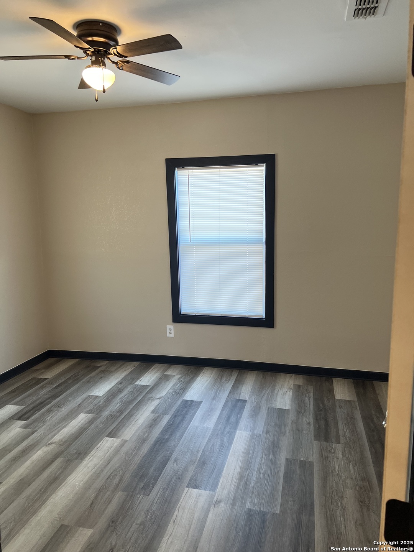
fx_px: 415
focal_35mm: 26
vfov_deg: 67.3
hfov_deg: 53.1
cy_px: 276
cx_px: 207
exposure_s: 1/60
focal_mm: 5.7
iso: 80
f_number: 1.5
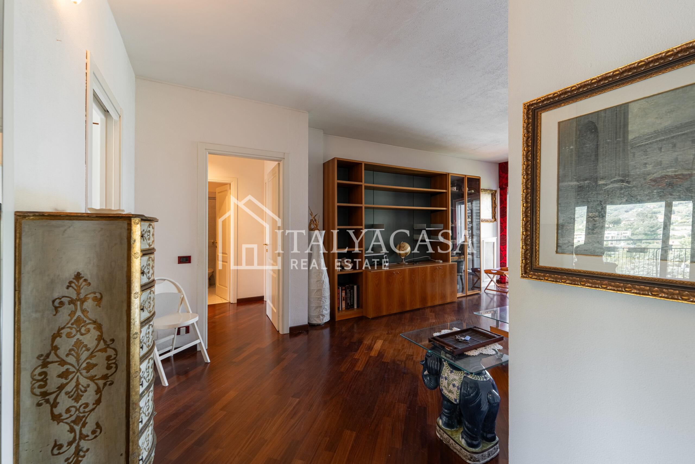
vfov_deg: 81.2
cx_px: 348
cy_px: 232
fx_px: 270
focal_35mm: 14
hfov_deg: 104.3
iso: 200
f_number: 7.1
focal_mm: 14
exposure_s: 1/250
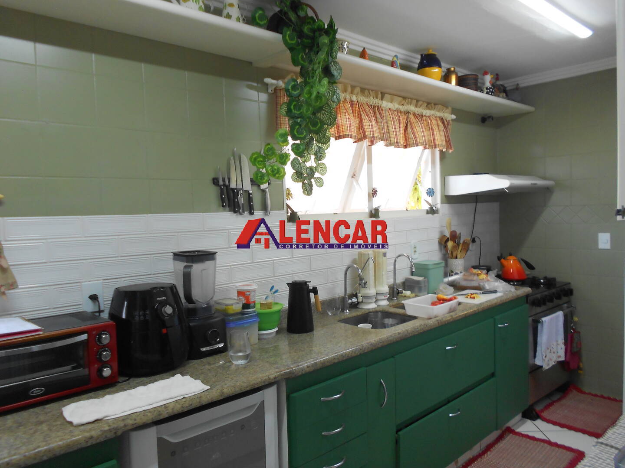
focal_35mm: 26
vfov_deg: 53.1
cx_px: 312
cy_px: 234
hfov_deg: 67.3
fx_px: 469
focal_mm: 4.6
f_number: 3.2
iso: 160
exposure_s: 1/30
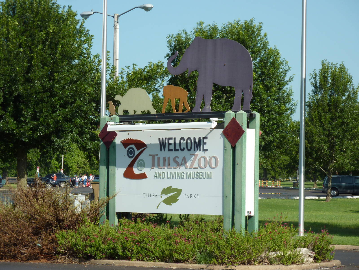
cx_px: 180
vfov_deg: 11.6
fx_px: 1327
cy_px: 135
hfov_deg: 15.4
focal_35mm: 128
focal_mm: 21
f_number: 4.4
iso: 80
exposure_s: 1/500
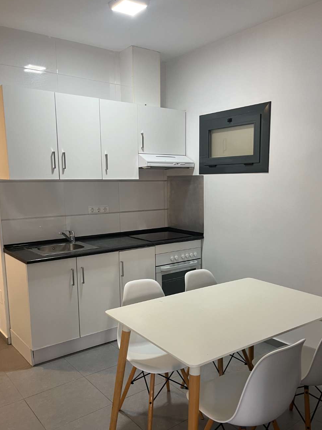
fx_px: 372
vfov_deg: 59.7
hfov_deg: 46.8
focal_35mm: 30
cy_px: 244
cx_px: 173
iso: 100
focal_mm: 5.1
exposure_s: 1/50
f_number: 1.6
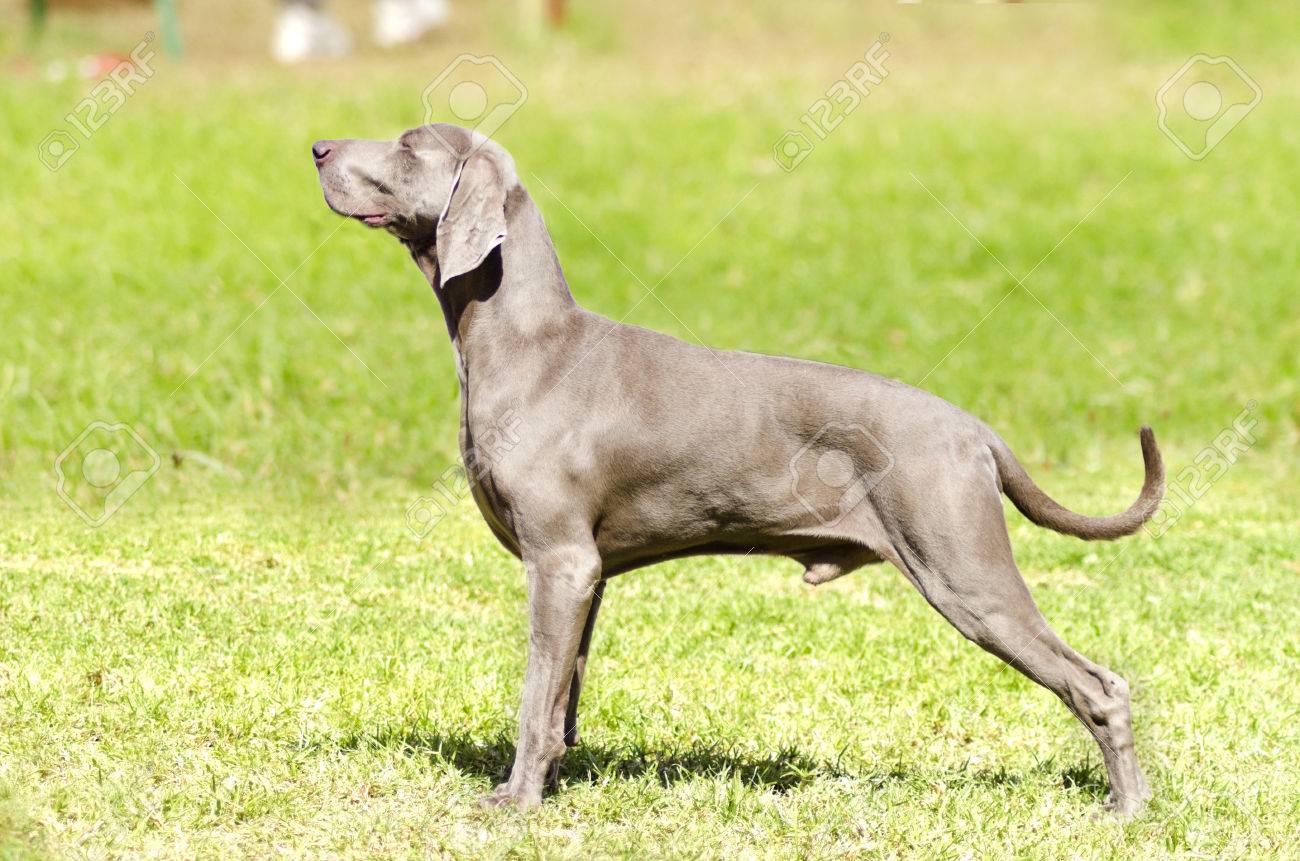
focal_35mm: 105
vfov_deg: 13.0
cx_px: 650
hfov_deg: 19.5
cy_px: 430
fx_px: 3784
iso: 200
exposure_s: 1/3200
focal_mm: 70
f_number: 4
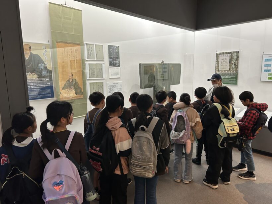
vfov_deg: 53.1
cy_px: 102
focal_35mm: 26
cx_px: 136
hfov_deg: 67.3
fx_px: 204
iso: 250
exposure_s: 1/60
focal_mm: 5.7
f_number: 1.5
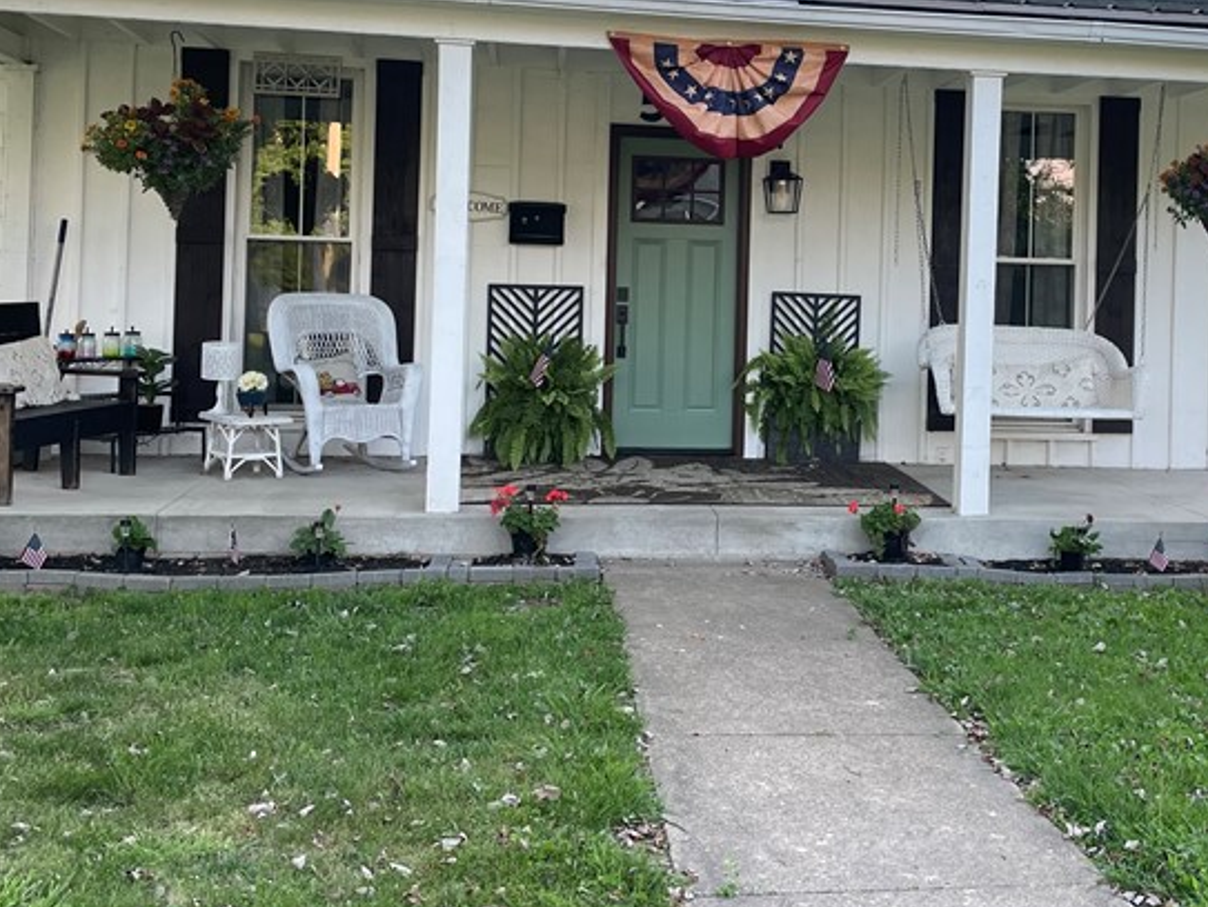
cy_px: 300
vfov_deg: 29.5
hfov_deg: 38.4
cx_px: 812
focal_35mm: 49
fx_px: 1711
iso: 32
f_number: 1.6
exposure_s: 1/226
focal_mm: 4.2
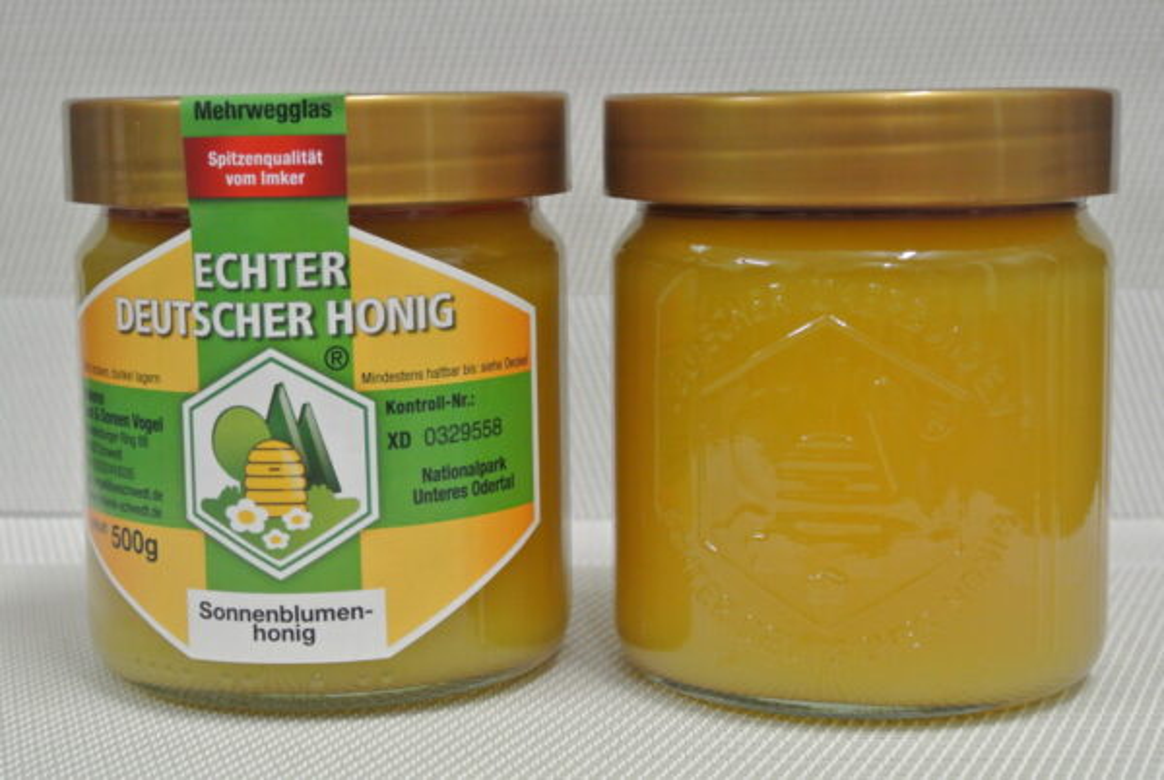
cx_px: 582
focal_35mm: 68
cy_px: 390
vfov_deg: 20.1
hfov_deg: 29.6
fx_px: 2202
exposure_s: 1/13
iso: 800
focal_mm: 25.2
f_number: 5.3
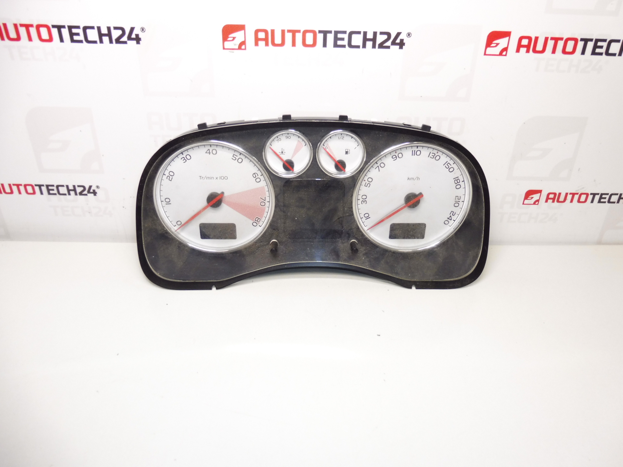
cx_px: 312
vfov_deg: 56.8
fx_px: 432
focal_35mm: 24
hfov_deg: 71.6
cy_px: 234
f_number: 3.5
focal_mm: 4.3
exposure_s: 1/80
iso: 200
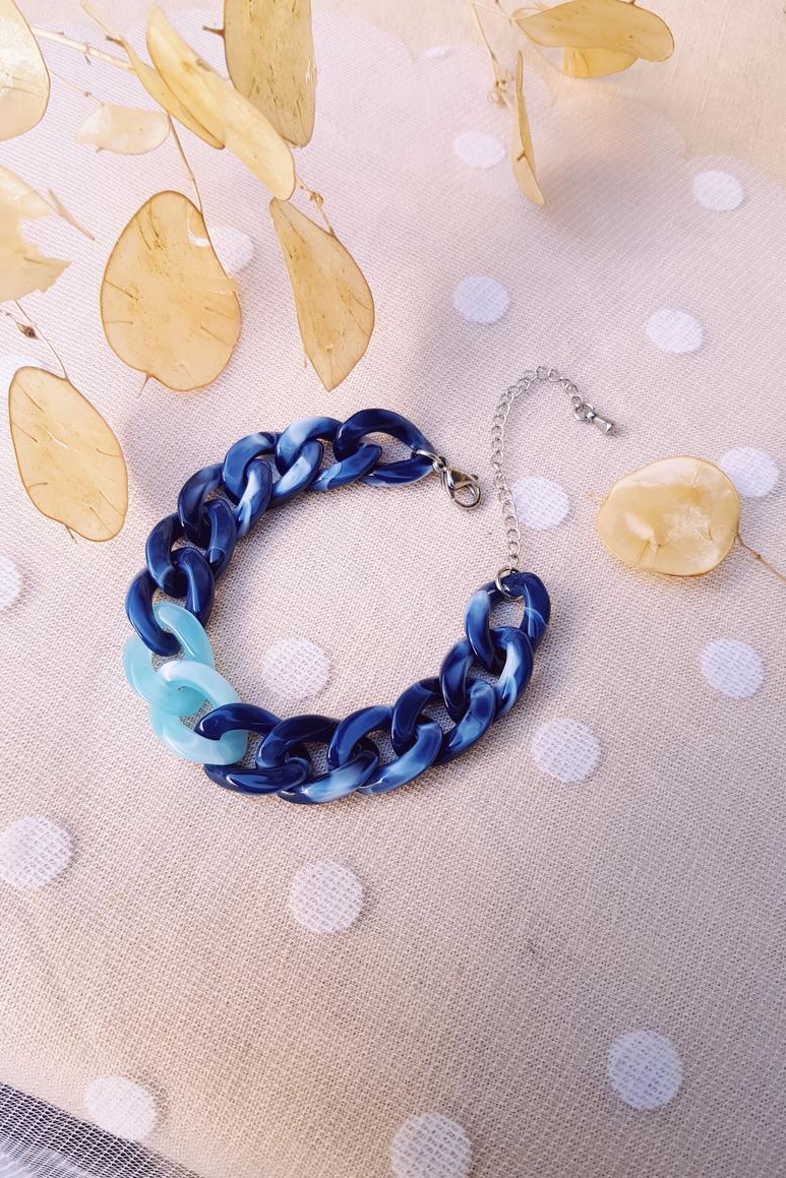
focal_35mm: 28
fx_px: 917
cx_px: 358
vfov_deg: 65.5
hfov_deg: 46.4
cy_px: 603
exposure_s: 1/100
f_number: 1.7
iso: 50
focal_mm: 4.2
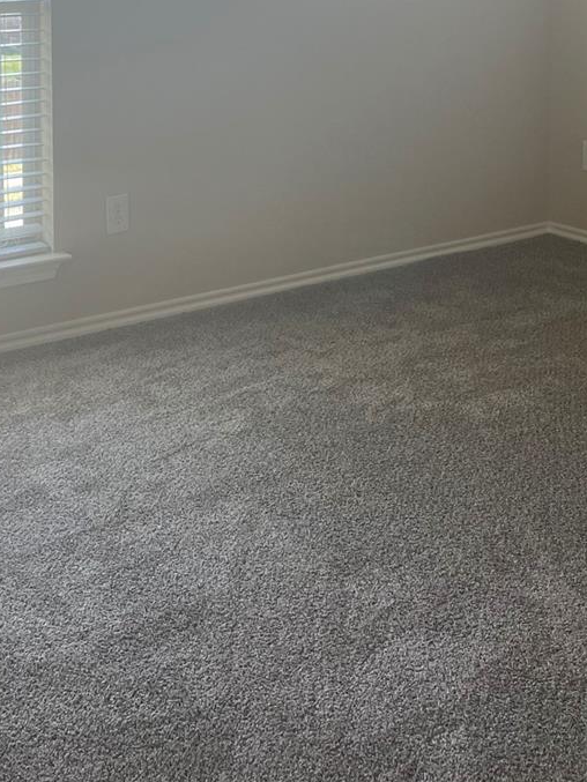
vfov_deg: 31.0
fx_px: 1334
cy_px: 53
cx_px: 377
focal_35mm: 59
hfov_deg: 24.7
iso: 40
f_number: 1.6
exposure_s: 1/120
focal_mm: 4.2
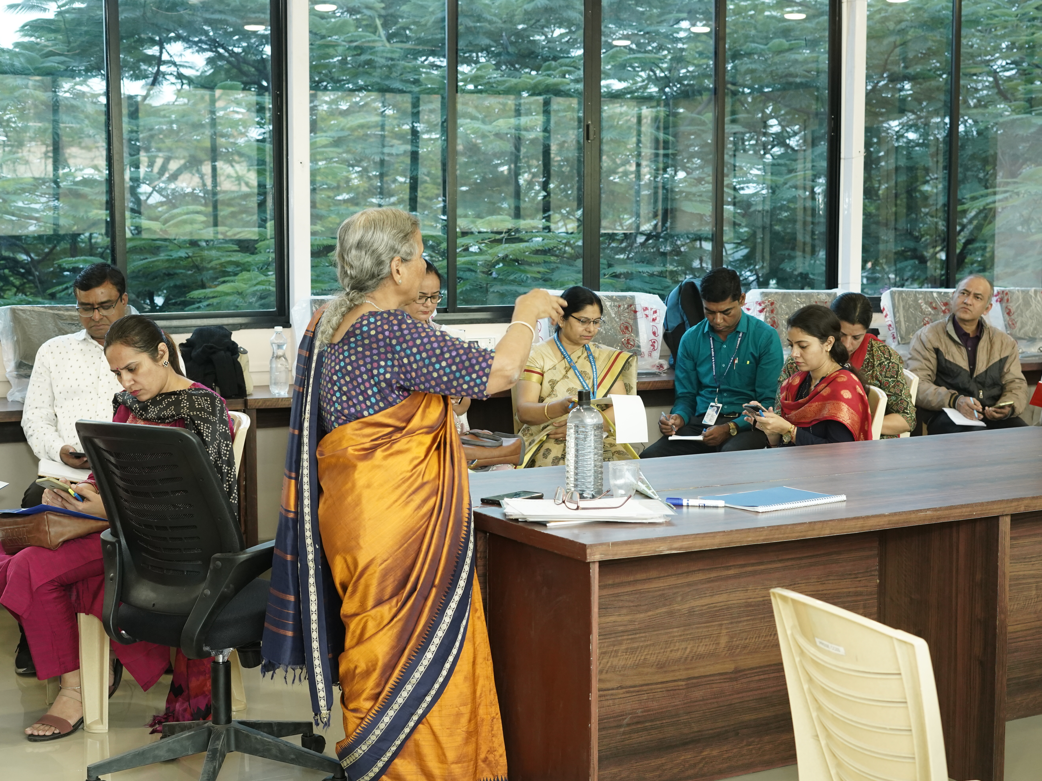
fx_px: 1656
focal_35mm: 55
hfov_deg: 34.9
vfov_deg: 26.6
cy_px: 386
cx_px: 584
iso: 2500
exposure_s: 1/100
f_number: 5.6
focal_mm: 50
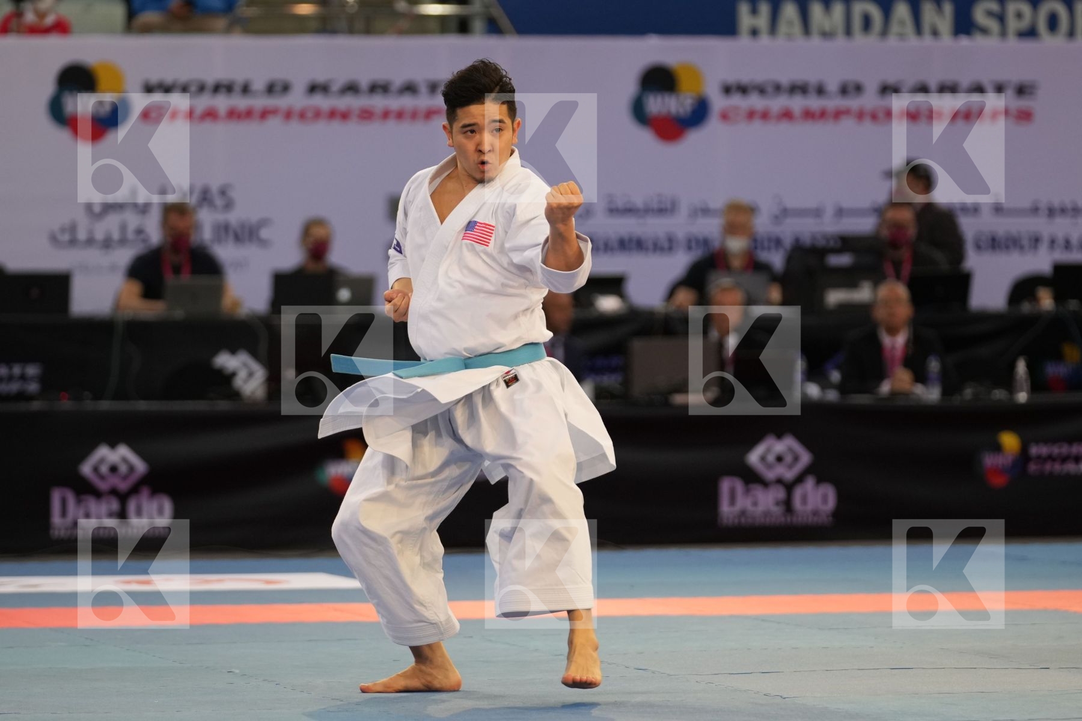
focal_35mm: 246
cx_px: 541
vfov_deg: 5.6
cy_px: 360
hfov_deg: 8.4
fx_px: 7393
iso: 1000
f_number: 2.8
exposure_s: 1/500
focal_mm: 164
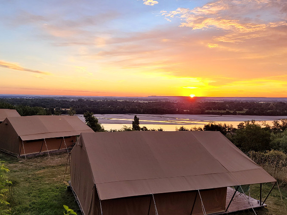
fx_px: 257
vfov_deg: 45.4
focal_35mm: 31
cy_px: 109
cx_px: 127
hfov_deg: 58.2
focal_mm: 5.4
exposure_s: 1/167
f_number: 1.8
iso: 40
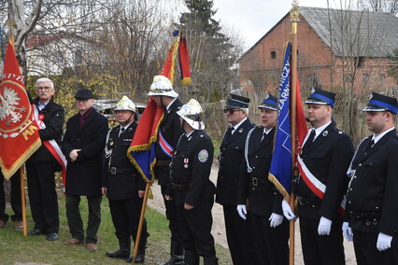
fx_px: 829
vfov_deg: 18.2
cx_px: 199
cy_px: 132
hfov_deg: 27.0
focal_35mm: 75
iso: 1250
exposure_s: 1/3200
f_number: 4
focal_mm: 50
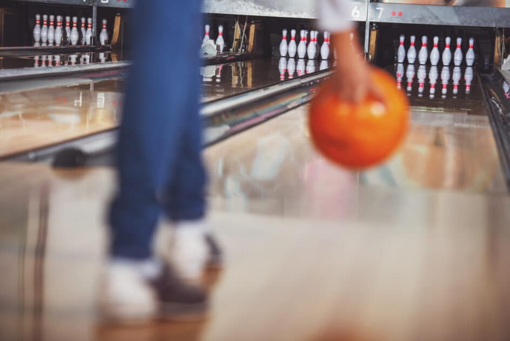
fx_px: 1771
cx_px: 255
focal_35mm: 125
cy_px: 170
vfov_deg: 11.0
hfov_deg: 16.4
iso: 400
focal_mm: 125
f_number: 3.5
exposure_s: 1/125
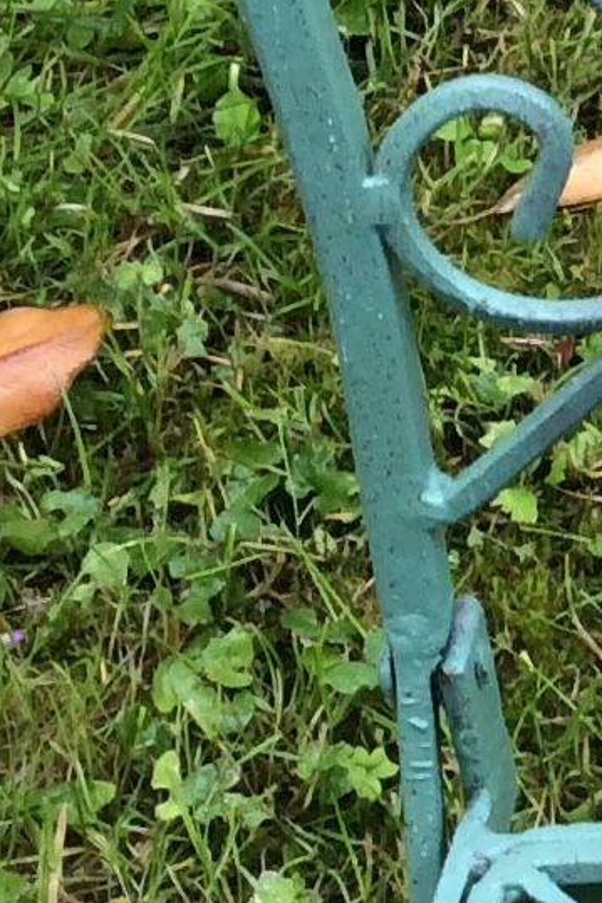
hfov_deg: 7.9
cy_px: 84
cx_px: 1518
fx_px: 4010
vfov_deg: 12.7
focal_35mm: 160
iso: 32
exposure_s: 1/173
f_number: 2.4
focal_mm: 3.3
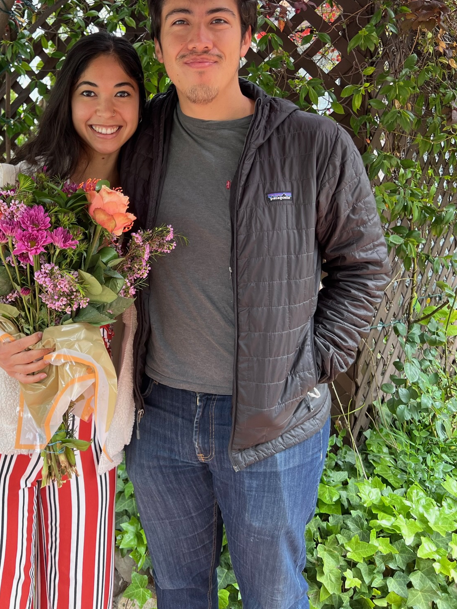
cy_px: 194
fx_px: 634
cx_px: 149
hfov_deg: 39.2
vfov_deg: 50.3
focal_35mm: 36
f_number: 1.5
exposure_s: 1/155
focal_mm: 5.7
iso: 64
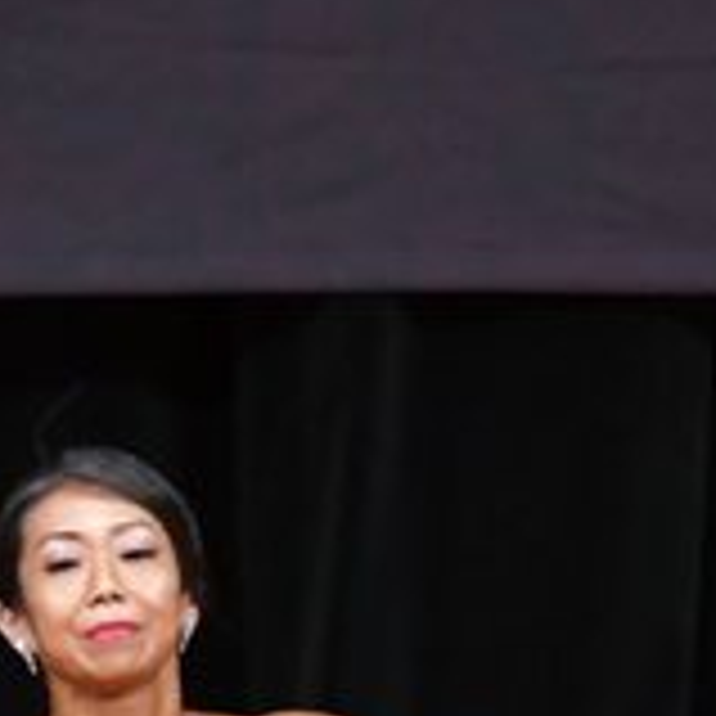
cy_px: 910
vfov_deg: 1.5
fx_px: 27567
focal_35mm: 1178
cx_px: -65
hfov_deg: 1.5
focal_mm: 190
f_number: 5.6
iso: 4000
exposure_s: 1/400
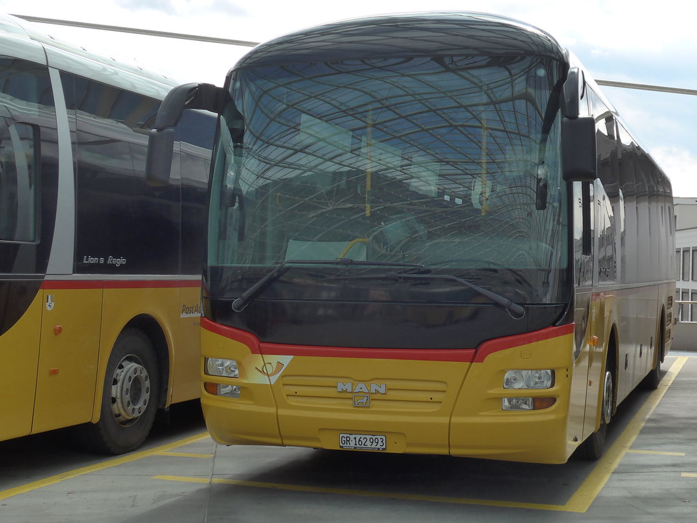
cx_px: 376
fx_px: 1188
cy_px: 240
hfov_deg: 32.7
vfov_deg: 24.8
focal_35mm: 59
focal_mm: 10.7
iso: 160
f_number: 3.3
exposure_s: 1/800
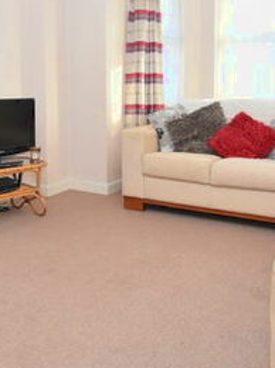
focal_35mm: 39
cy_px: 108
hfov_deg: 36.7
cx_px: 113
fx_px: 413
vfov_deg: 46.7
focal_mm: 10
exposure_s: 1/80
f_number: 4.5
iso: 800
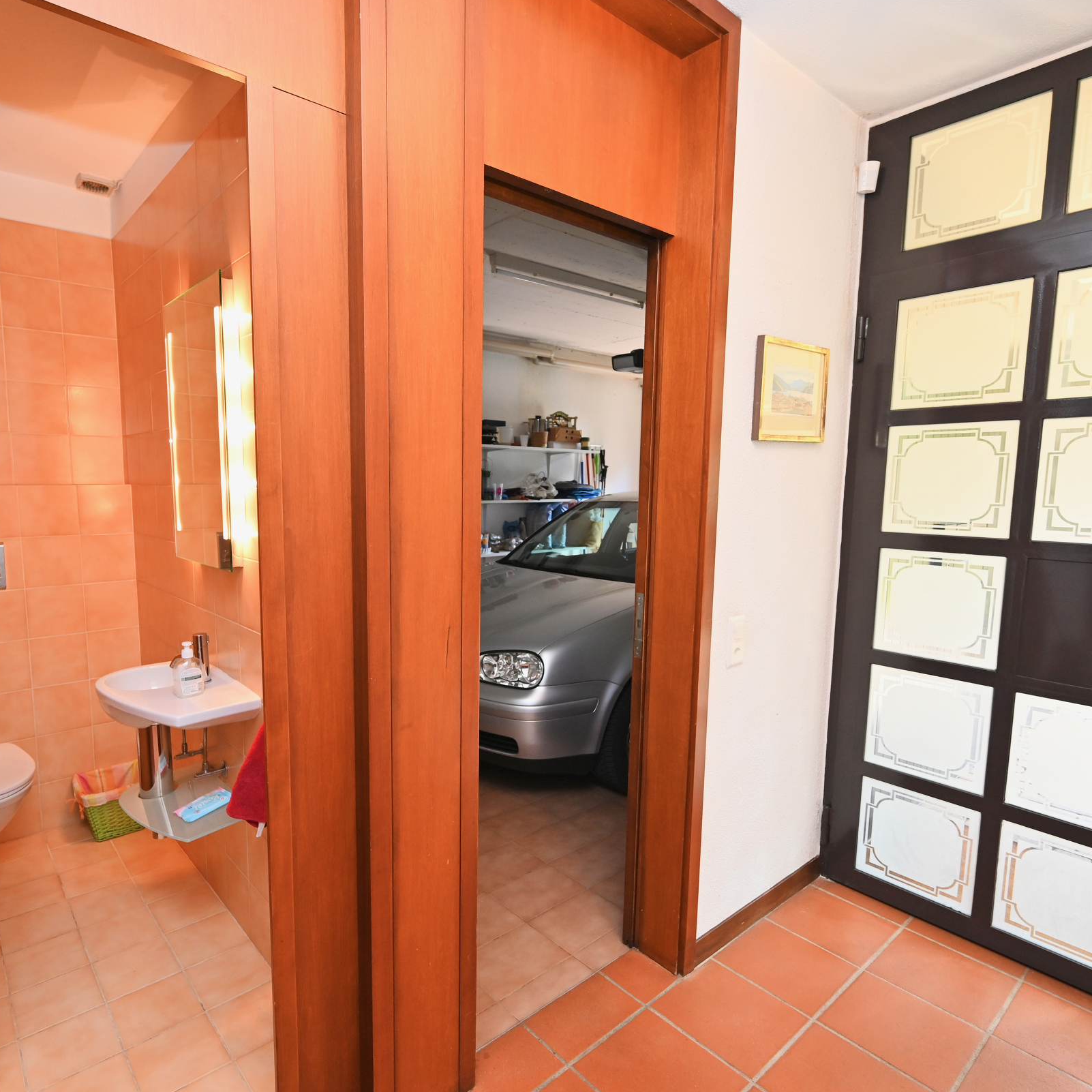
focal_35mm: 19
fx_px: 678
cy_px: 561
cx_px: 470
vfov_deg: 77.7
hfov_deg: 77.3
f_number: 4
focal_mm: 14
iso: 640
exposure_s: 1/60
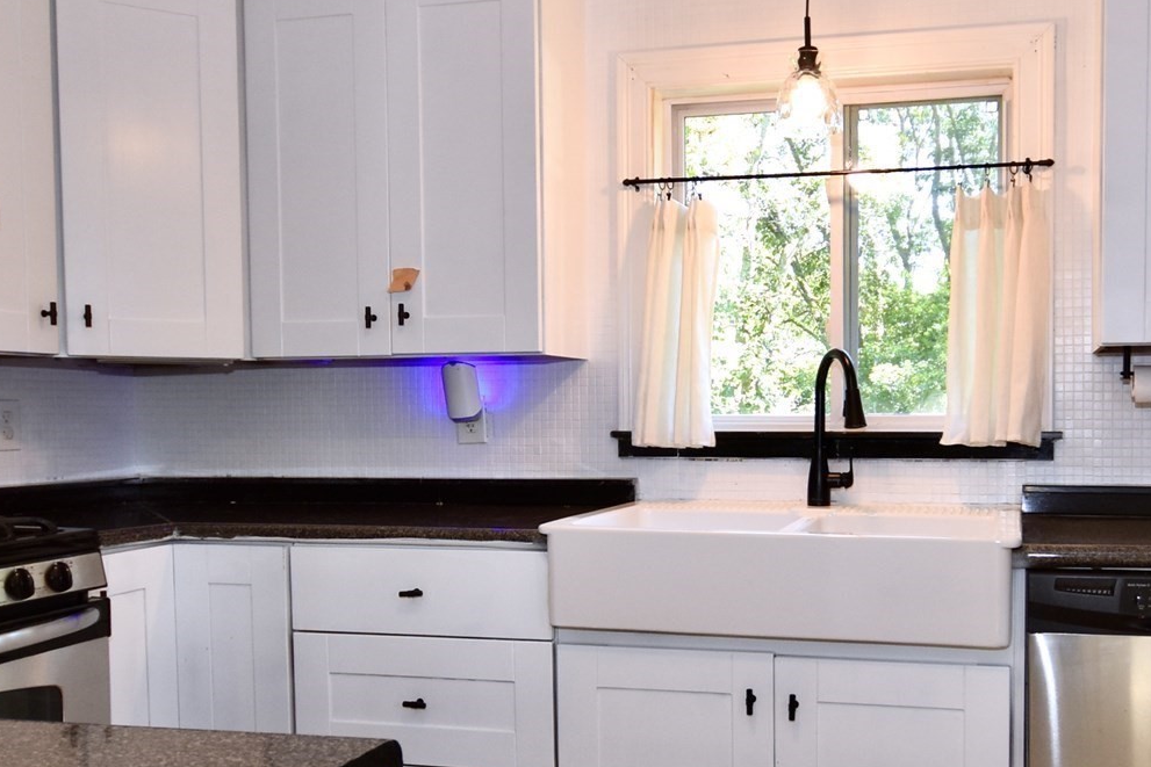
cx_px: 691
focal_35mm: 31
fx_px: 991
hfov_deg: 59.8
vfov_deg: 42.2
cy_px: 455
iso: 400
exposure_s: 1/60
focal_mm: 10
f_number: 4
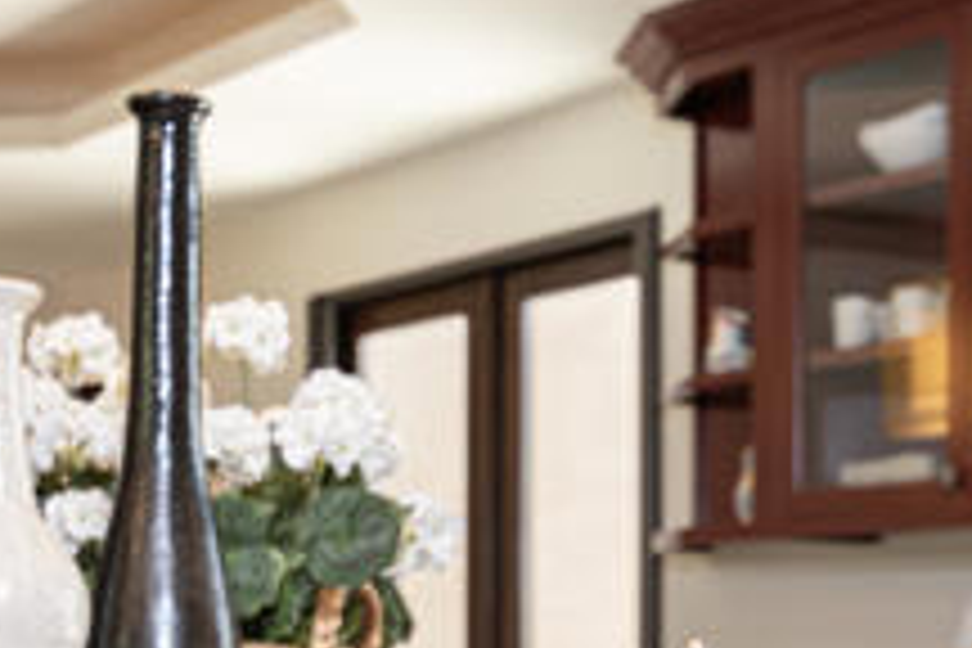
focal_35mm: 89
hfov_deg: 22.9
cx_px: 432
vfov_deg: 15.0
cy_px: 722
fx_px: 2403
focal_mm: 30
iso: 200
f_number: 4
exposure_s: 1/100
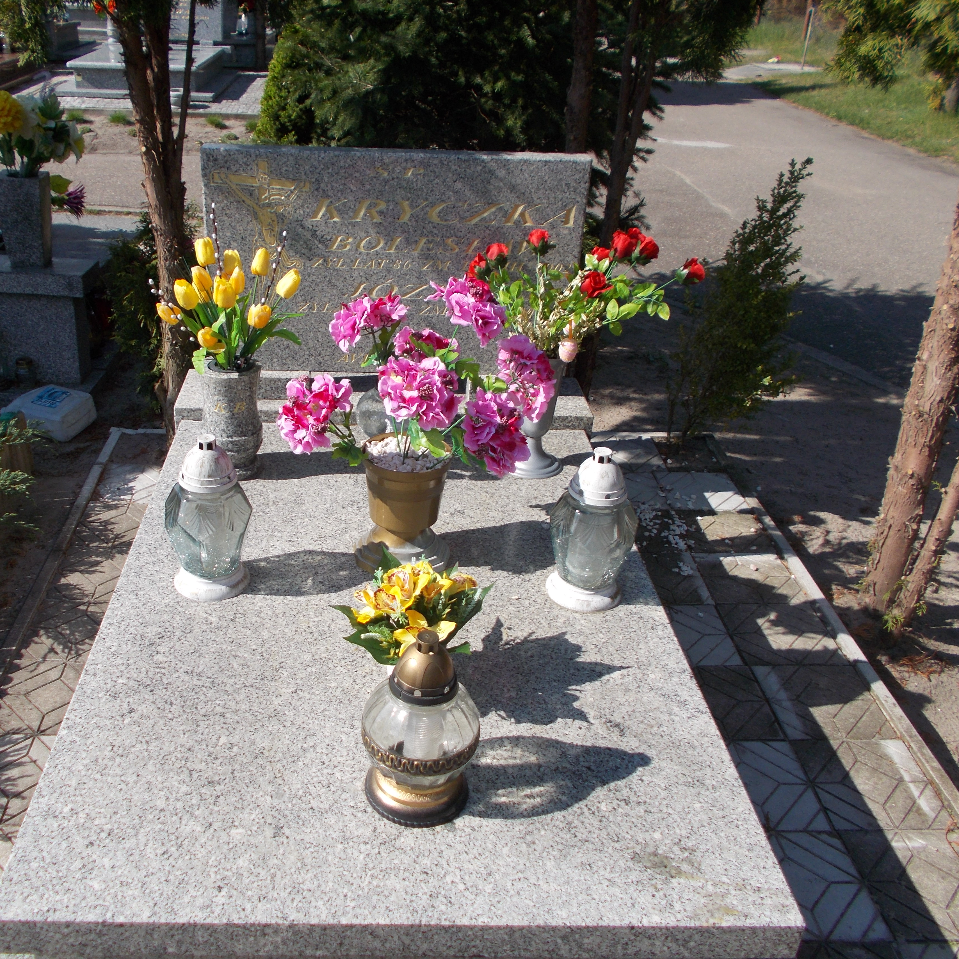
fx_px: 972
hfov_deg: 52.2
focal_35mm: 31
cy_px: 484
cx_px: 385
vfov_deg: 52.5
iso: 80
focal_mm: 4.6
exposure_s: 1/160
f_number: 8
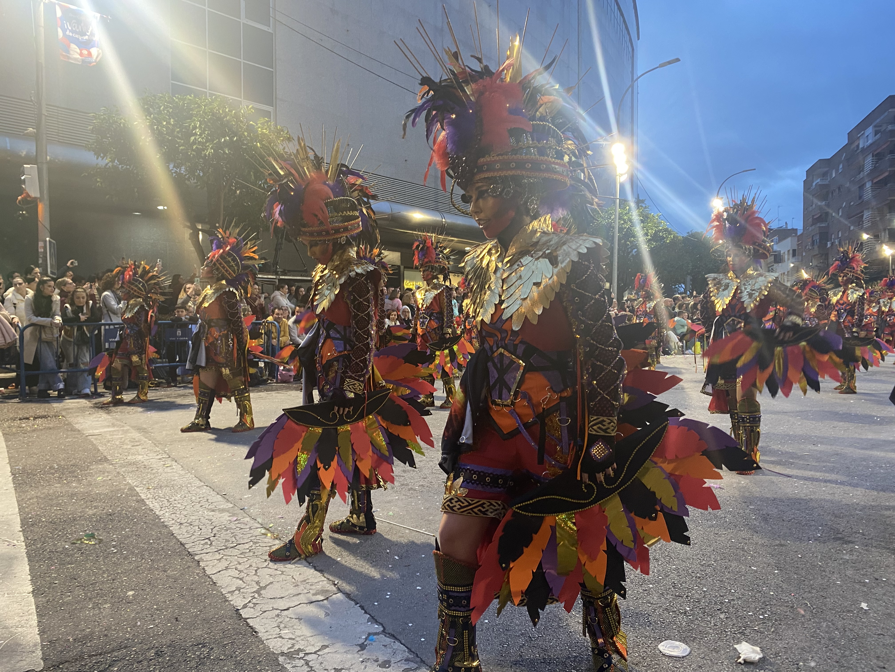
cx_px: 448
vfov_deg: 53.1
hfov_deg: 67.3
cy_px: 336
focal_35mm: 26
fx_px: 672
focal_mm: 4.25
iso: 125
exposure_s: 1/50
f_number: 1.8
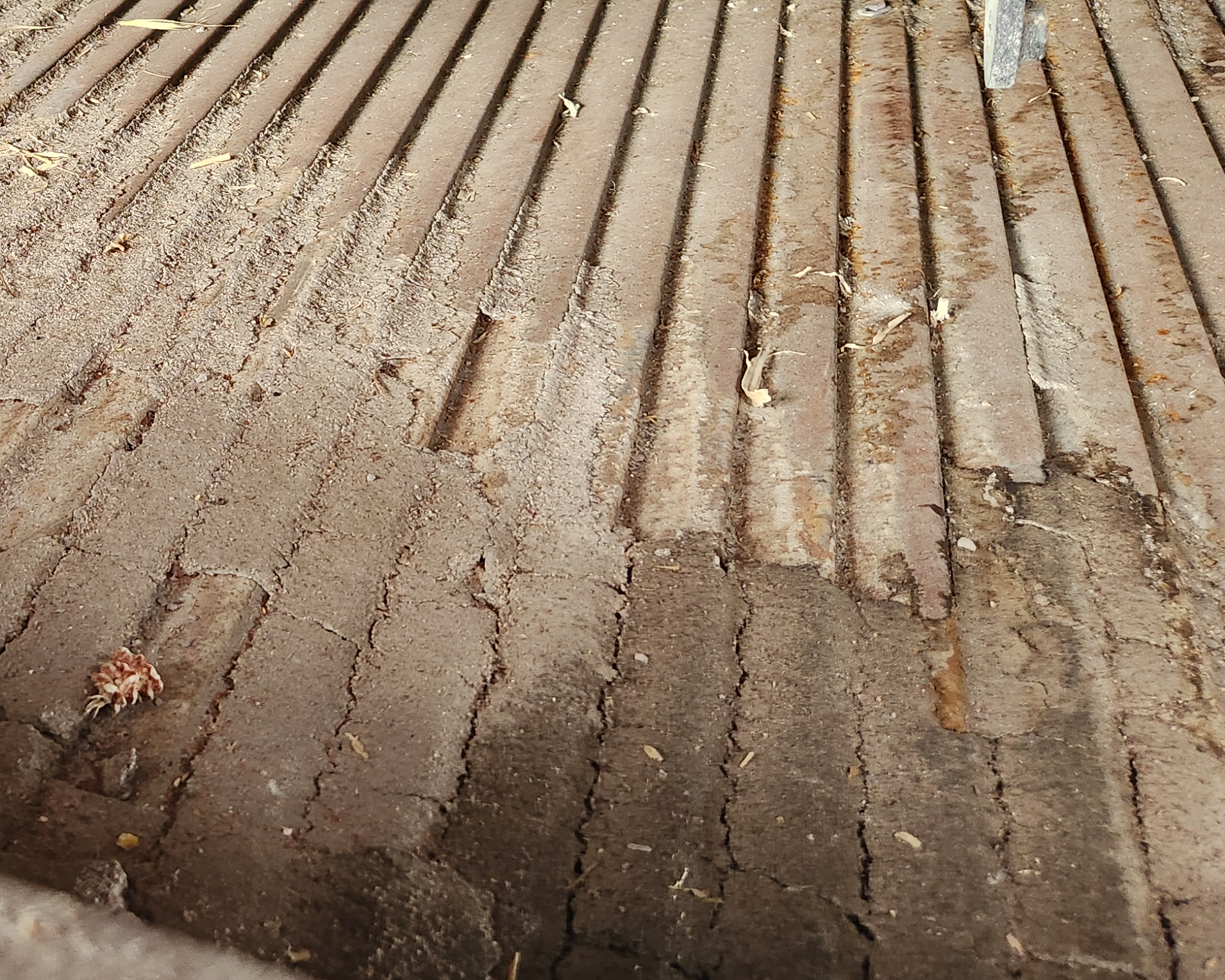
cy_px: 283
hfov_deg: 35.7
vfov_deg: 31.7
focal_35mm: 47
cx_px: 3
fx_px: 1704
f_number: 1.8
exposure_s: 1/120
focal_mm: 5.4
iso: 400
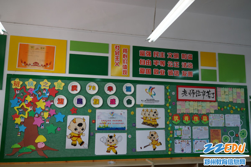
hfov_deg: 57.2
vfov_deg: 40.0
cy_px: 84
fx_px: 230
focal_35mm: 33
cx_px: 126
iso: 800
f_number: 4
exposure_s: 1/160
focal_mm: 33
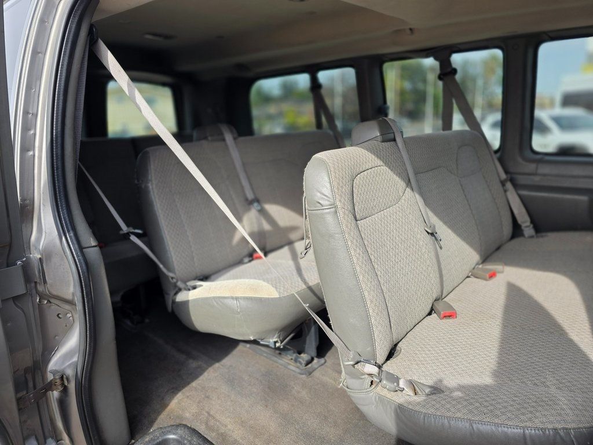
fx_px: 394
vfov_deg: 58.9
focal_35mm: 23
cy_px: 222
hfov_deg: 73.9
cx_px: 296
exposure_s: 1/359
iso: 32
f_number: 1.7
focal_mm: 6.3
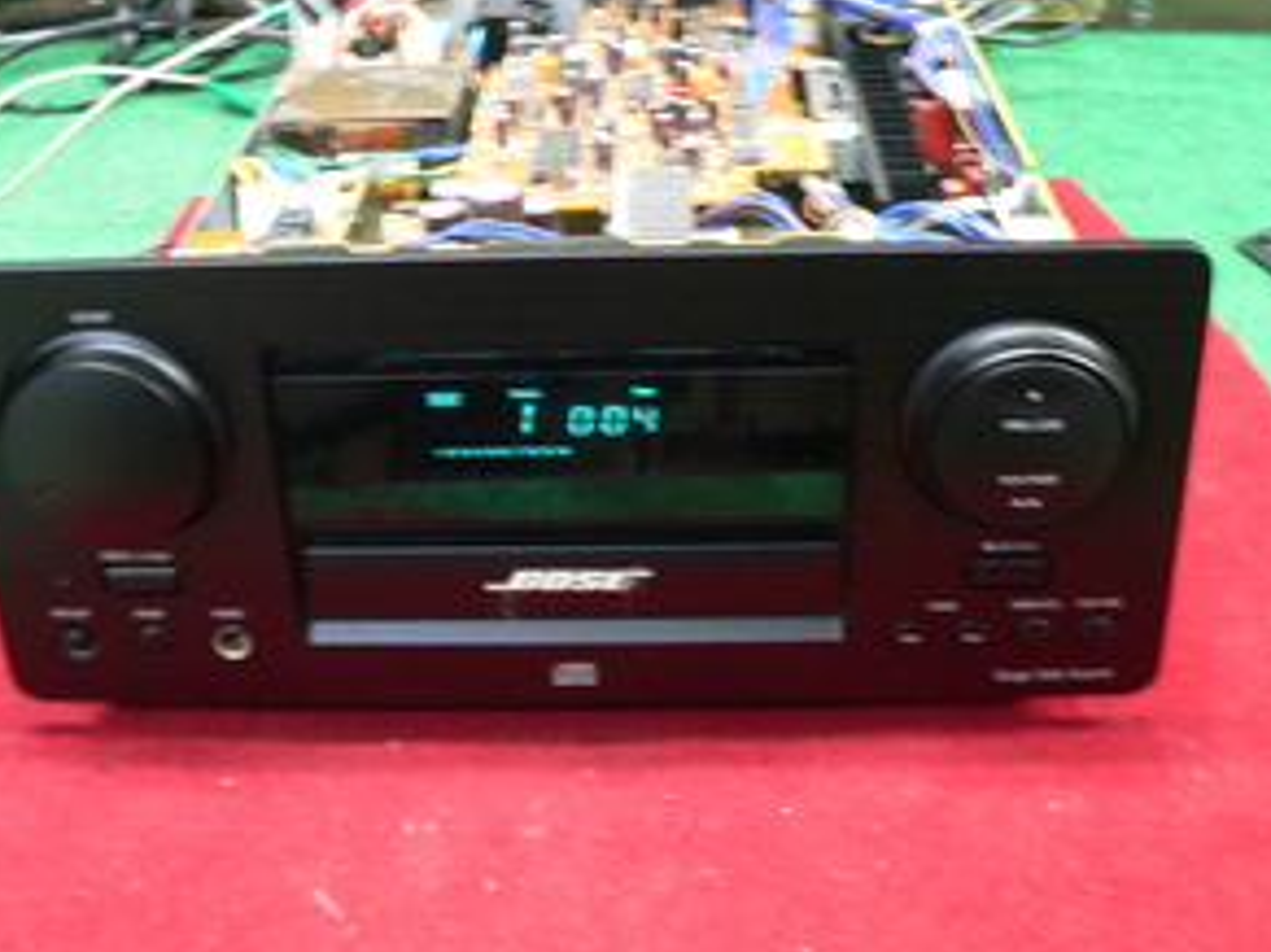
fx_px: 1725
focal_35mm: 47
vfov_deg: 30.8
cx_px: 585
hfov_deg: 40.4
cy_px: 400
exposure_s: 1/4
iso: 200
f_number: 2.8
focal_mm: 6
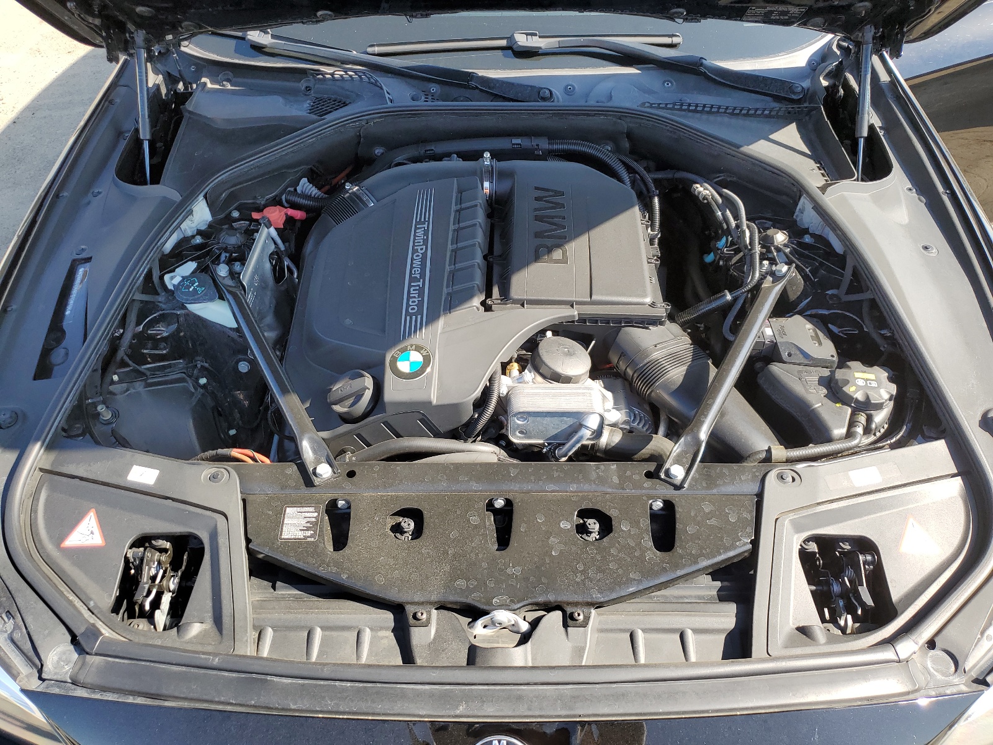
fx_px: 746
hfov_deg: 67.3
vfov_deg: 53.1
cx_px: 496
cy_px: 372
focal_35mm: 26
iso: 50
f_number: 1.5
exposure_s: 1/667
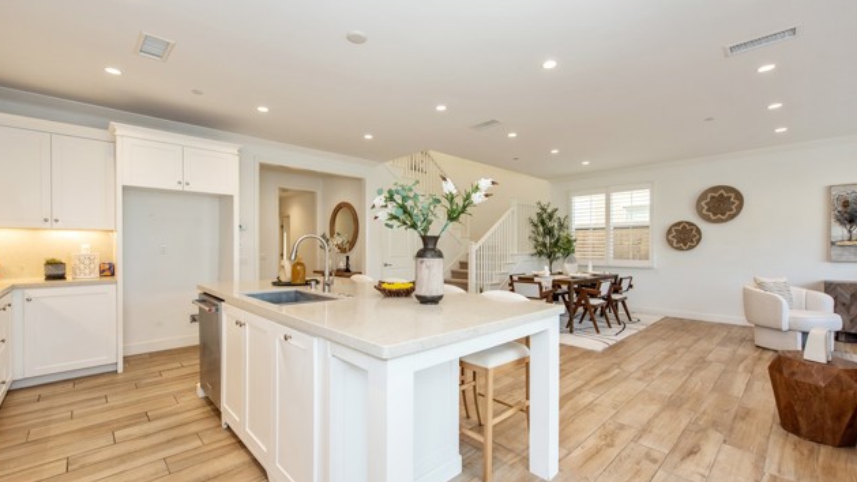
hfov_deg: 99.4
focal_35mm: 16
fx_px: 364
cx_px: 422
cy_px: 255
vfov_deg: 67.0
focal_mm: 15
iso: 800
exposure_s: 1/125
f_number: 5.6
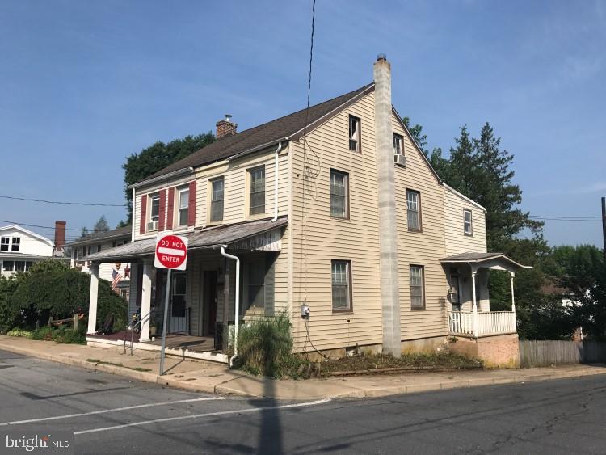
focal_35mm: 28
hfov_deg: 63.4
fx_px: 490
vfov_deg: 49.8
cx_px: 303
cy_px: 228
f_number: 1.8
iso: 20
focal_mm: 3.99
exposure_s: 1/3096
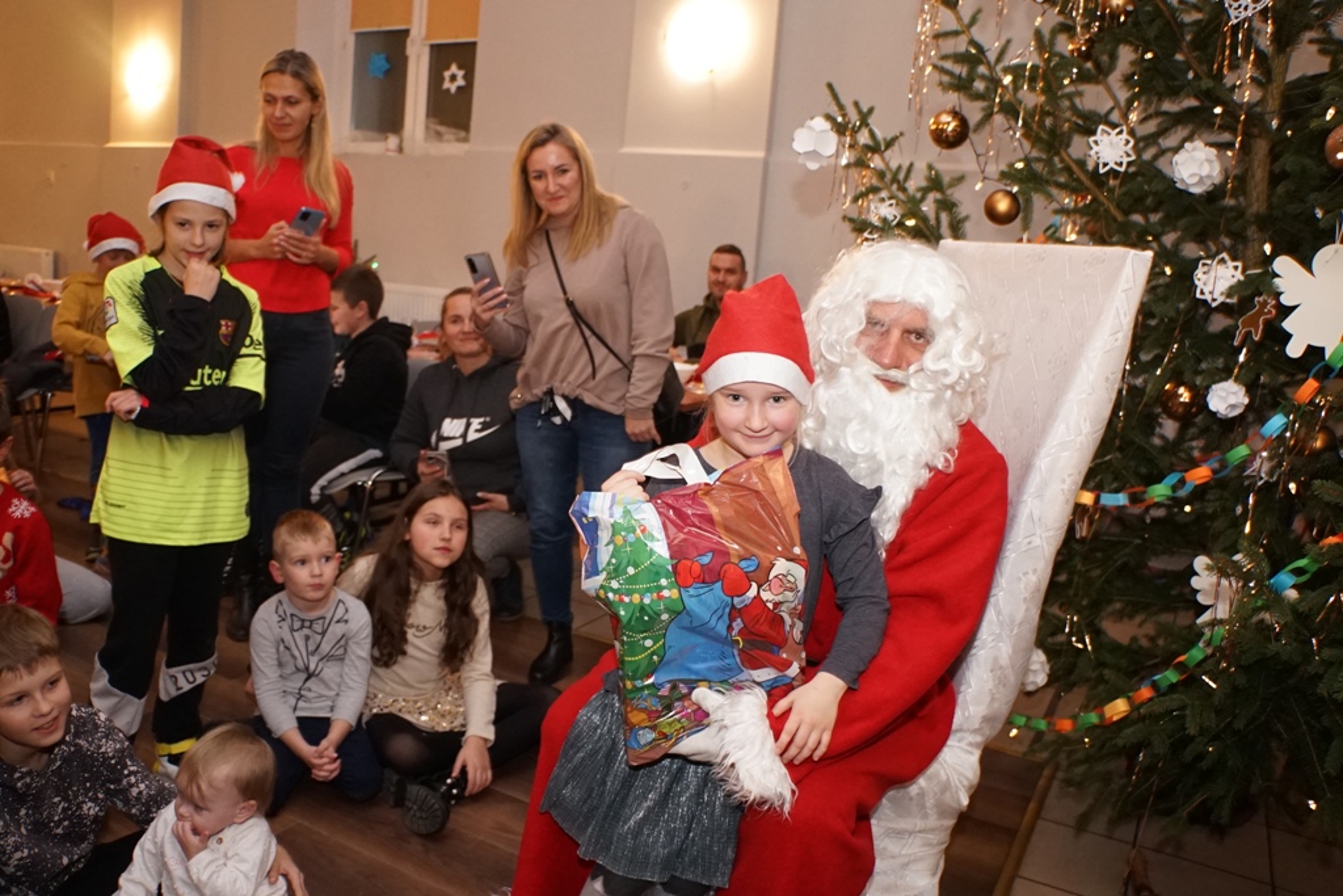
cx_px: 672
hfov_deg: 40.3
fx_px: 1828
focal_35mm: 49
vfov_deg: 27.5
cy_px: 448
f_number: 4.5
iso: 2000
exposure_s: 1/60
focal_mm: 33
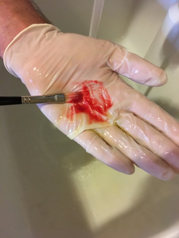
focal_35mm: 29
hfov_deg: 48.2
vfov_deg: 61.6
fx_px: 200
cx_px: 90
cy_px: 119
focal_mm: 4.15
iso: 250
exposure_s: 1/33
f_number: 2.2
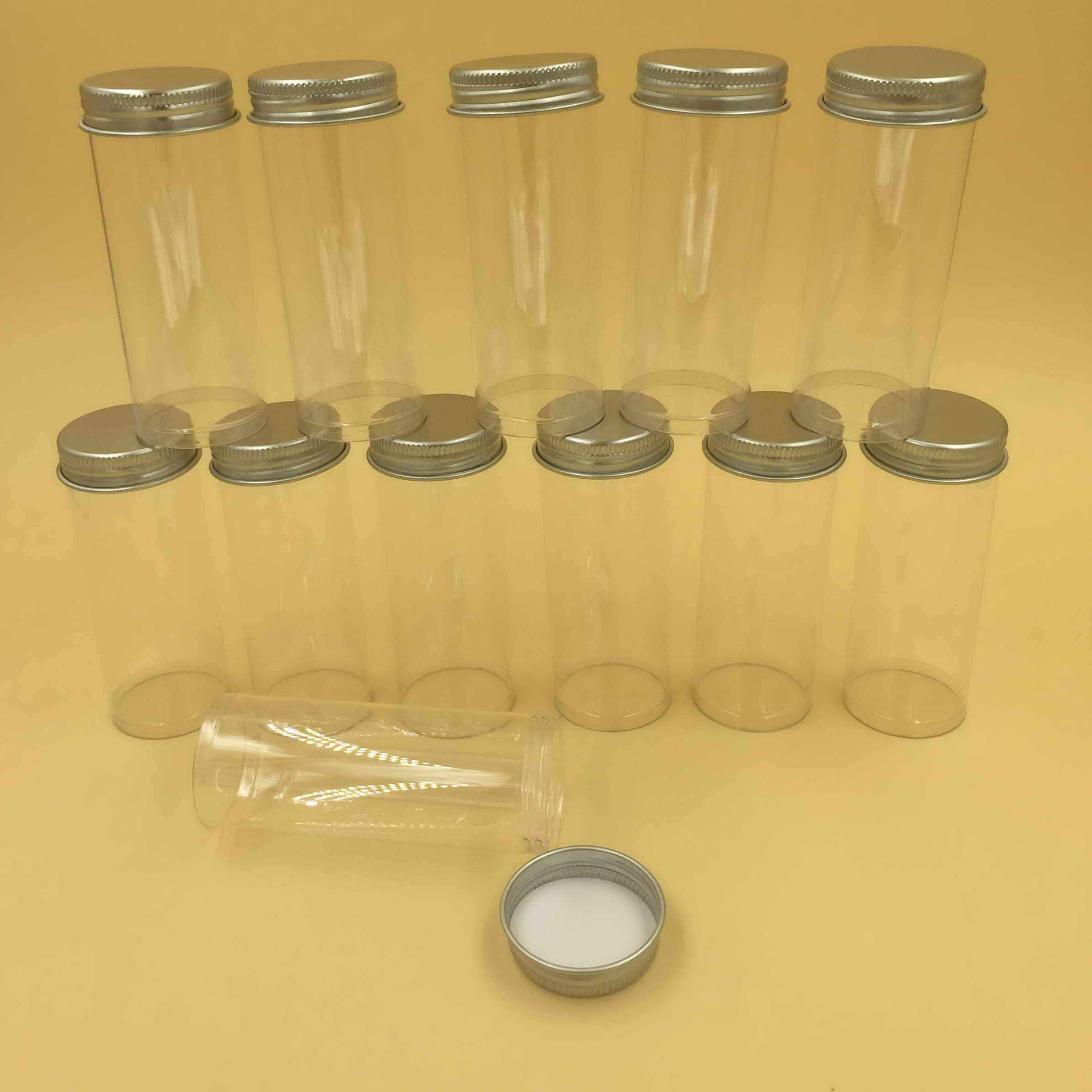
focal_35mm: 35
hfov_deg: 47.2
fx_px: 1249
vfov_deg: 47.2
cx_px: 534
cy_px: 498
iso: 32
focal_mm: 4.15
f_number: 2.2
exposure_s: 1/879
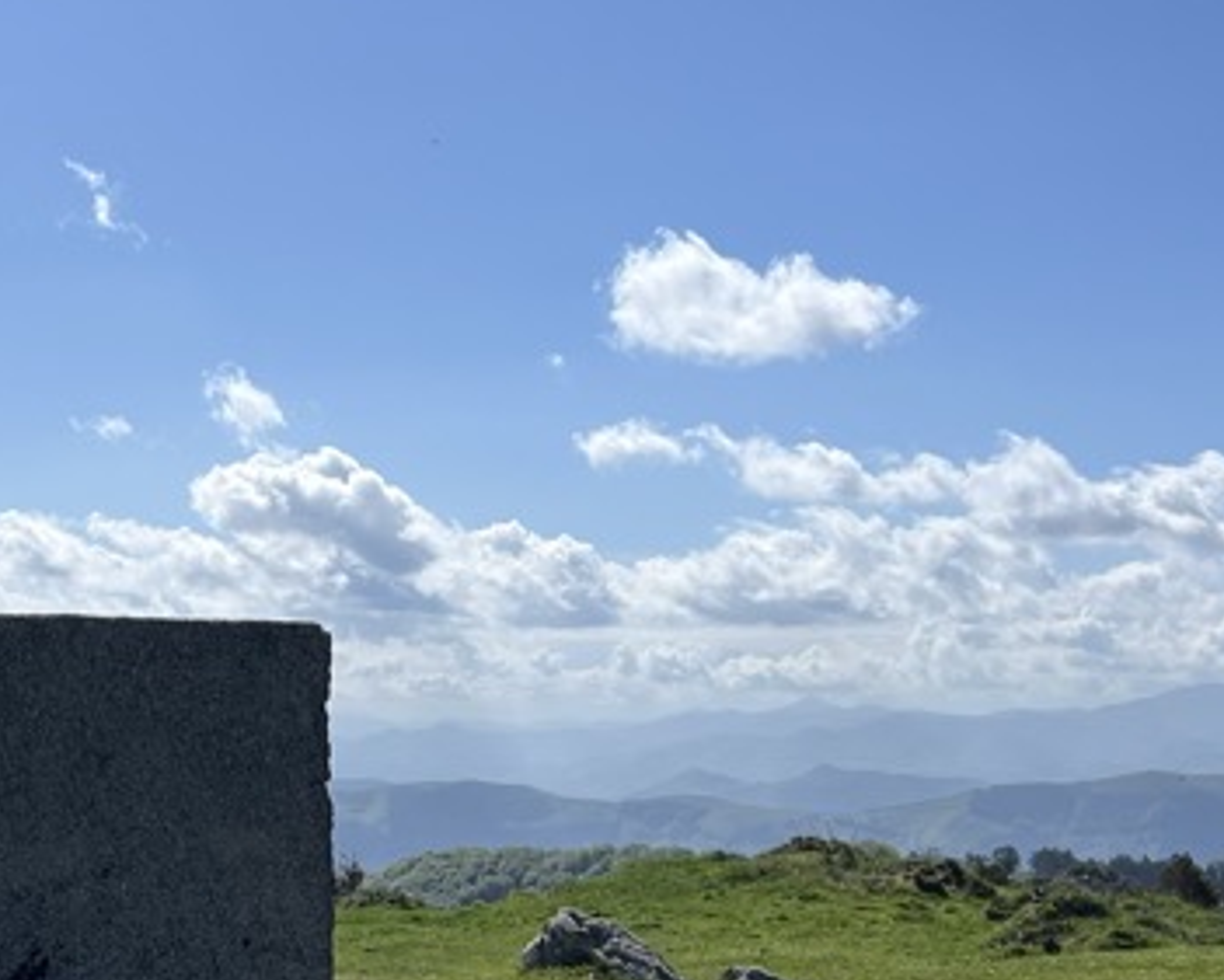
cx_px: 310
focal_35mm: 74
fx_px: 2681
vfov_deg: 20.7
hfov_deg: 25.4
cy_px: 561
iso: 50
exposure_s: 1/10309
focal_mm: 5.7
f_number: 1.5
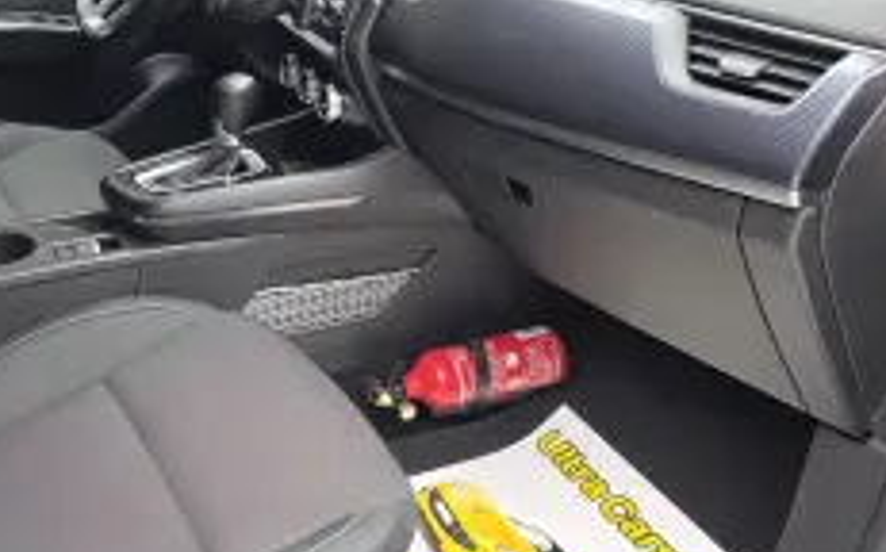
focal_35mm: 38
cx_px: 361
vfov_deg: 33.3
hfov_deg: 51.3
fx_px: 917
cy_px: 203
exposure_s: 1/100
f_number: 1.7
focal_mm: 6.25
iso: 125
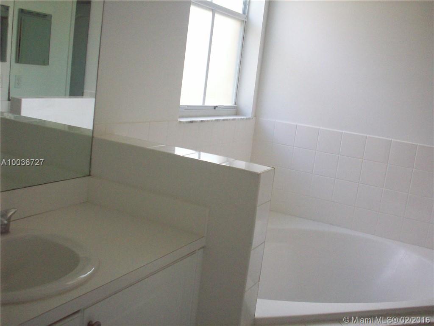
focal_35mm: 37
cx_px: 217
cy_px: 163
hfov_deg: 50.1
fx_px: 464
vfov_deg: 38.7
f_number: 2.8
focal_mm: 6.2
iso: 200
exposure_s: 1/81.2
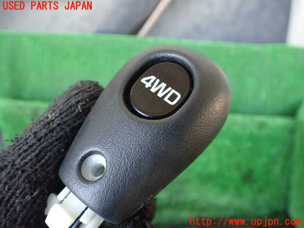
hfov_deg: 60.0
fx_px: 263
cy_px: 114
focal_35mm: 30
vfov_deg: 46.8
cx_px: 152
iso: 800
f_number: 2.3
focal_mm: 5.4
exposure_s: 1/100
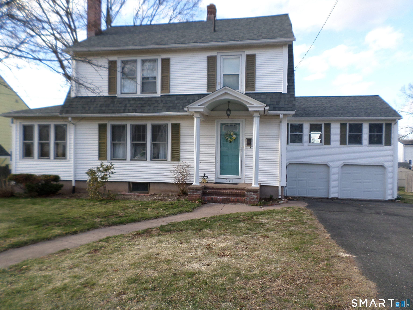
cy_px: 155
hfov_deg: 69.4
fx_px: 298
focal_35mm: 25
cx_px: 206
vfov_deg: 54.9
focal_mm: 4.5
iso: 80
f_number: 2.5
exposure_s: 1/250
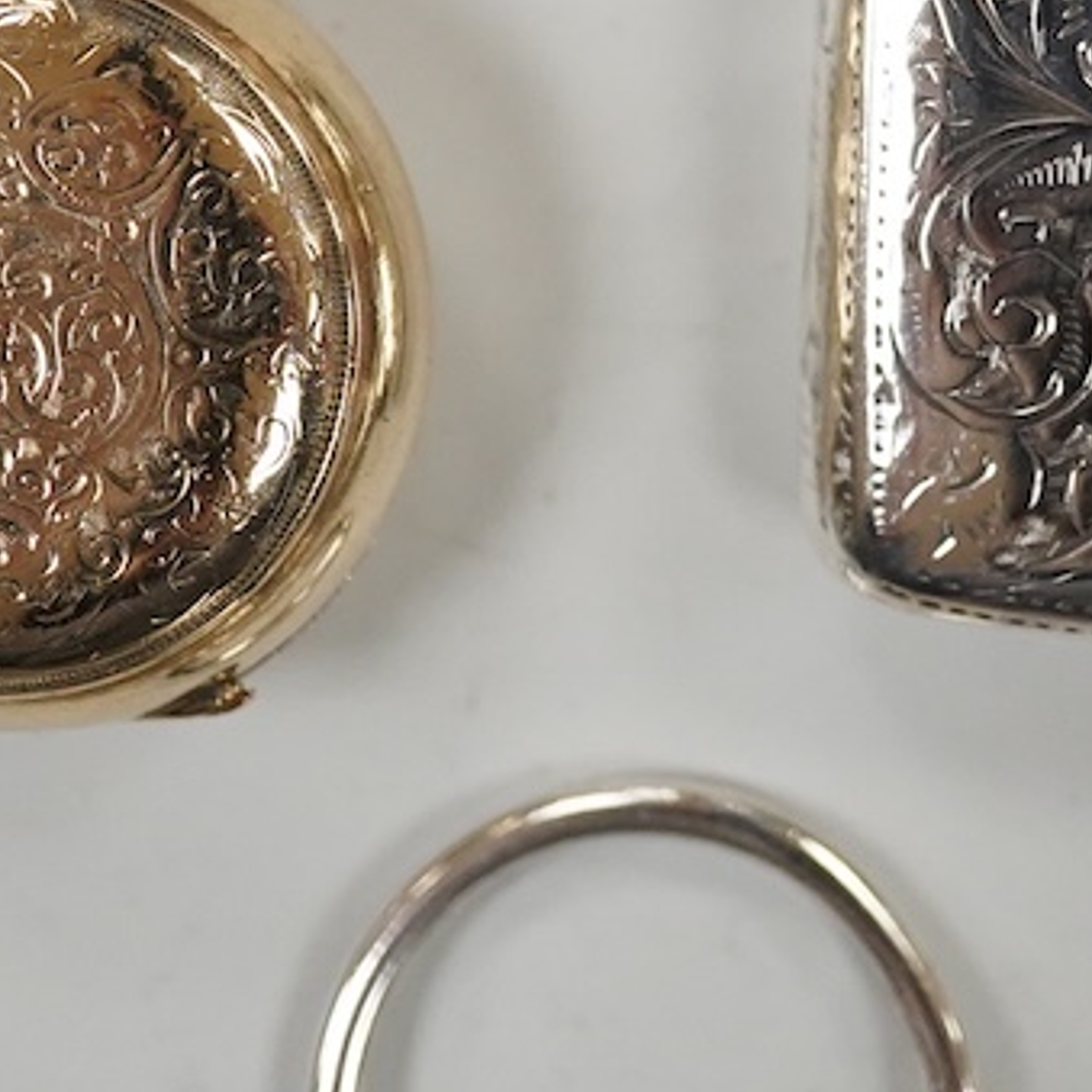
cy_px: -16
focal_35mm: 127
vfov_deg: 13.5
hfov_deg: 13.6
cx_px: 978
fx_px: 4533
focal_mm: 30
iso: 2500
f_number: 3.5
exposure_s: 1/800
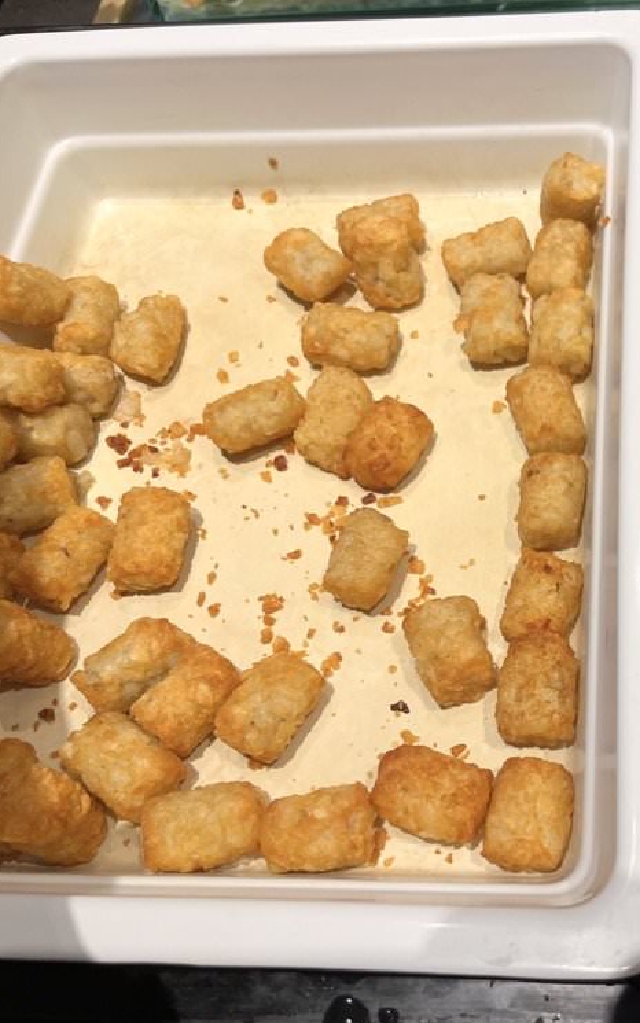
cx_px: 600
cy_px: 514
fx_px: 1032
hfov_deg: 32.4
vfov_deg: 52.7
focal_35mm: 37
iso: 32
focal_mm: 5.1
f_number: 1.6
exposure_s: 1/124
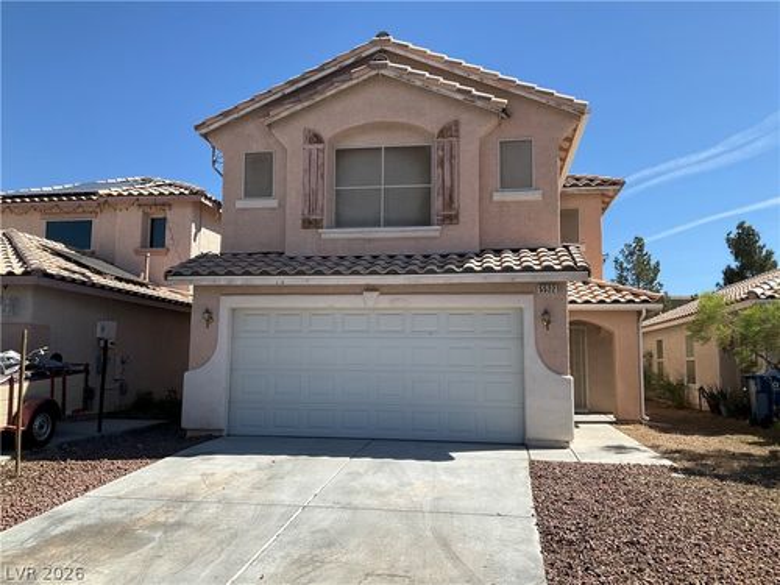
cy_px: 292
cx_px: 390
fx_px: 653
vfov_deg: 48.2
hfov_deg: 61.7
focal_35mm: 29
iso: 25
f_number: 1.8
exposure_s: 1/2320
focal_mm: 3
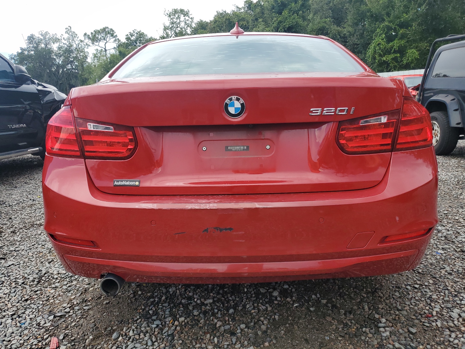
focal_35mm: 26
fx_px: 349
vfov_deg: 53.1
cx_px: 232
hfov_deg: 67.3
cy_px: 174
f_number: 1.5
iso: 50
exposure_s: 1/1250
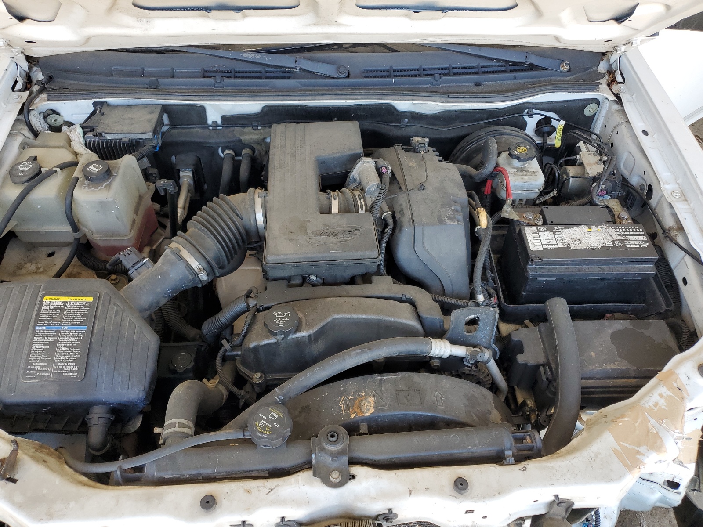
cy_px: 264
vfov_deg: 53.1
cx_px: 352
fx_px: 528
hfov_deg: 67.3
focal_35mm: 26
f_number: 1.5
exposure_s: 1/159
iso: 50
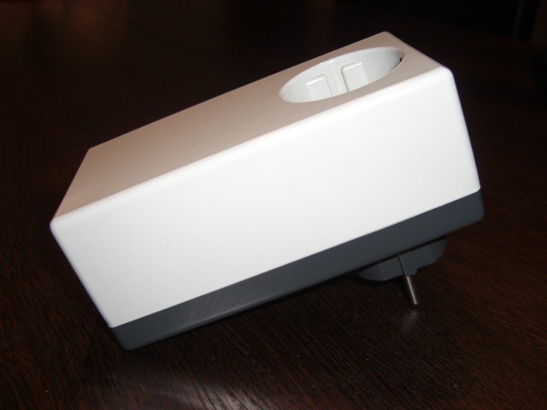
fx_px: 600
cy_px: 205
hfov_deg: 49.0
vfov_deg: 37.7
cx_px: 274
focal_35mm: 38
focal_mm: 7.9
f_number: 2.8
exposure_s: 1/60
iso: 80
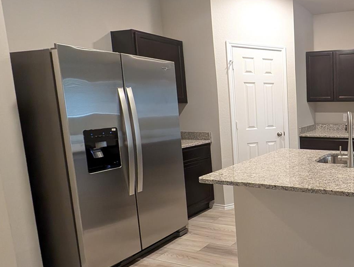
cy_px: 136
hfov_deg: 57.1
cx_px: 342
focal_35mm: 24
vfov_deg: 56.9
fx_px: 246
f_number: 1.95
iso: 1316
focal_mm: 2.23
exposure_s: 1/120
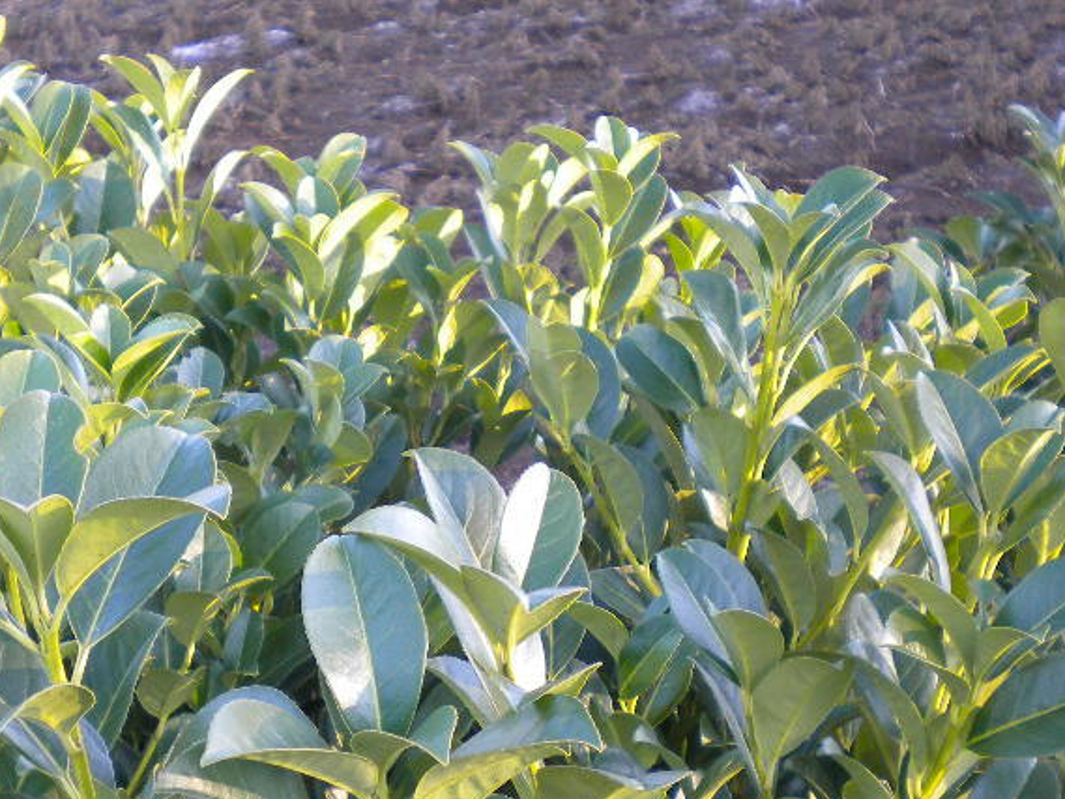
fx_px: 1939
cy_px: 674
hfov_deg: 30.6
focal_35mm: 63
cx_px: 397
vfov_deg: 22.9
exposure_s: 1/59.8
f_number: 3.1
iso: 113
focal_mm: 6.3
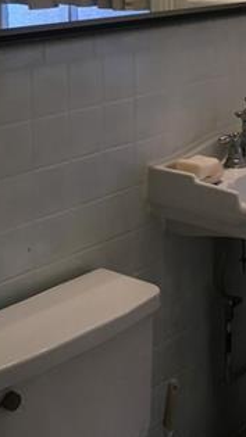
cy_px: 97
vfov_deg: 27.1
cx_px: 139
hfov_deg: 15.7
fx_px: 894
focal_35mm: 77
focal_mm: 4.15
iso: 32
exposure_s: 1/30
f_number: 2.2
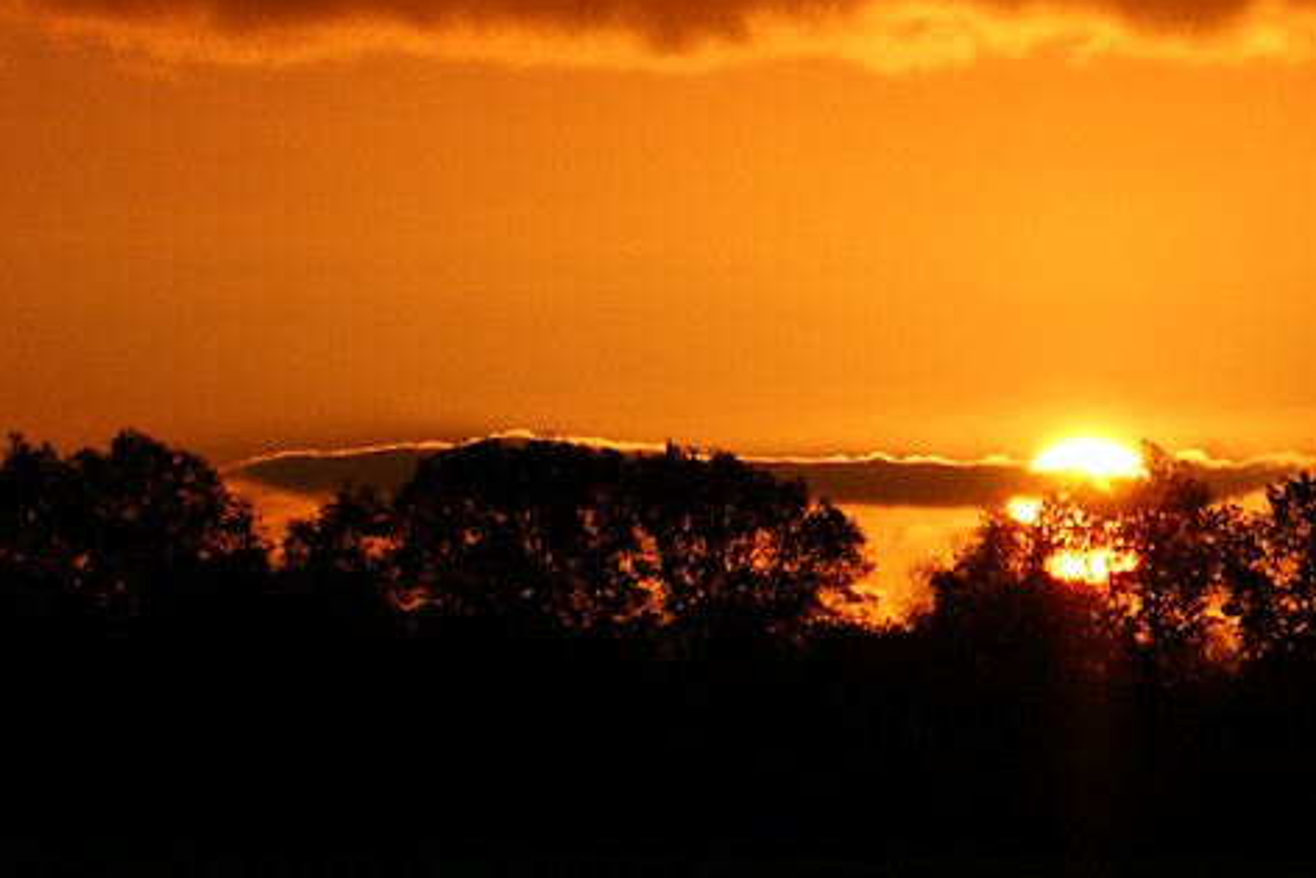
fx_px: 14516
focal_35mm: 397
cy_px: 283
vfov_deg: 3.5
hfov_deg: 5.2
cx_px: 1692
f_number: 5
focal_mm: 100
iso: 100
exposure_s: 1/1600
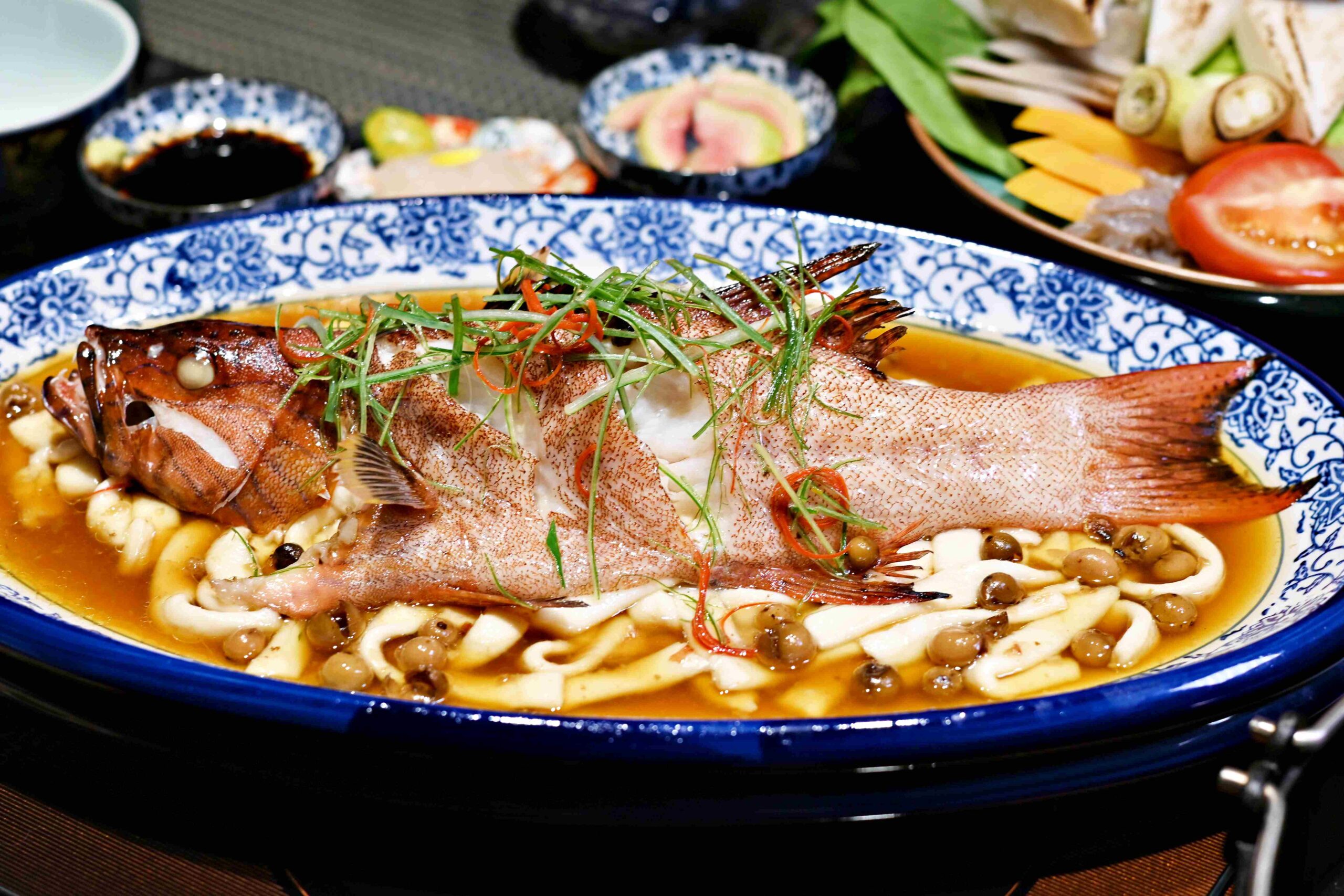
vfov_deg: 18.2
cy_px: 448
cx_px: 672
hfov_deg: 27.0
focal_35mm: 75
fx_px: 2800
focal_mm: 50
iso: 320
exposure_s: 1/200
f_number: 3.2
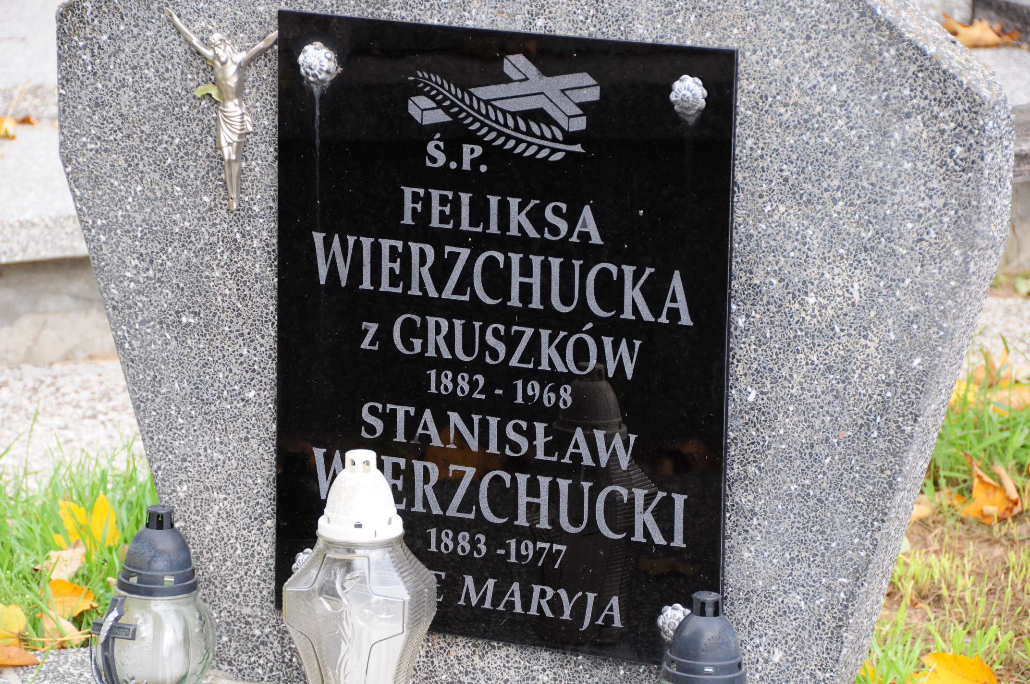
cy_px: 342
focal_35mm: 195
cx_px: 515
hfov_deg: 10.6
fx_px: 5572
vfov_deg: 7.0
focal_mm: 130
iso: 500
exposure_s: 1/200
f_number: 7.1
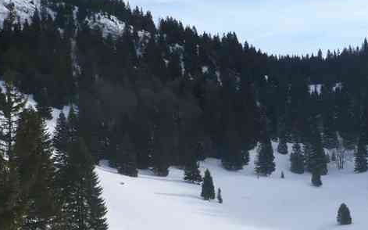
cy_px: 166
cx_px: 238
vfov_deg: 18.5
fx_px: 702
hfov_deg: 29.2
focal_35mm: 70
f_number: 8
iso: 100
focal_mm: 5.8
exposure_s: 1/200
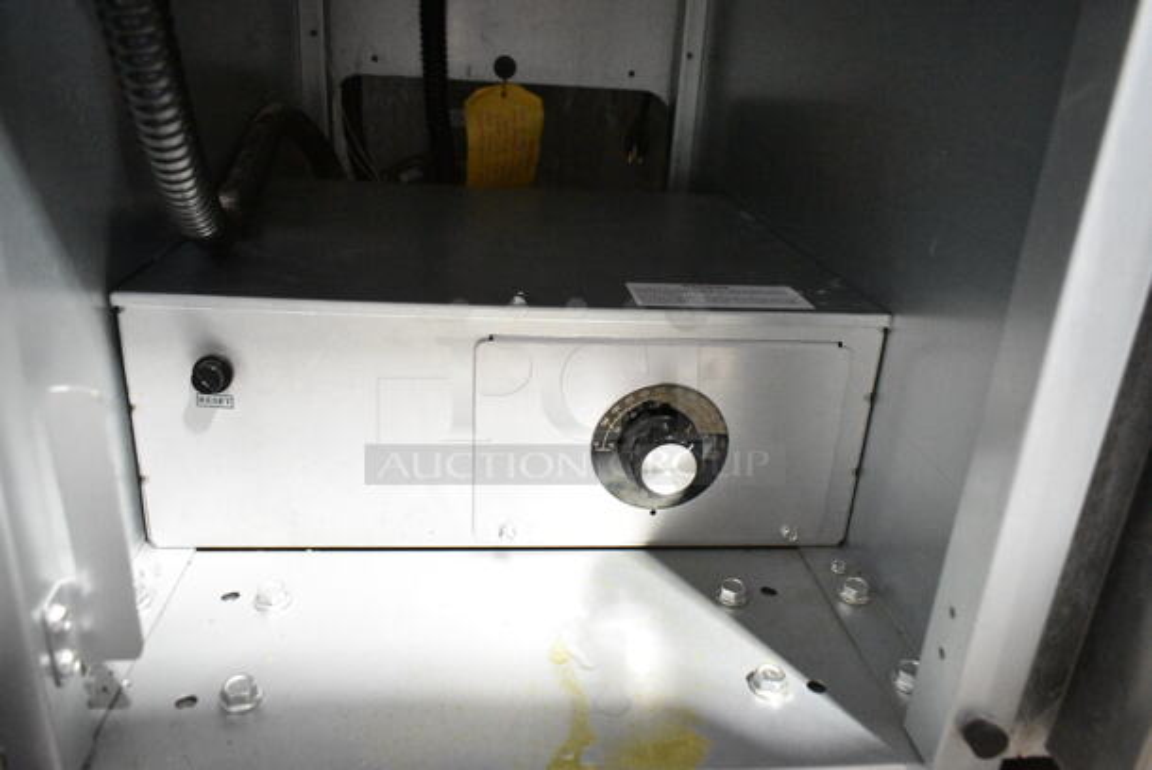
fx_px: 865
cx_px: 576
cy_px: 385
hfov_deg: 67.3
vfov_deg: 48.0
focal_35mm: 27
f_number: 5
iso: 6400
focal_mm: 18
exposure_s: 1/100
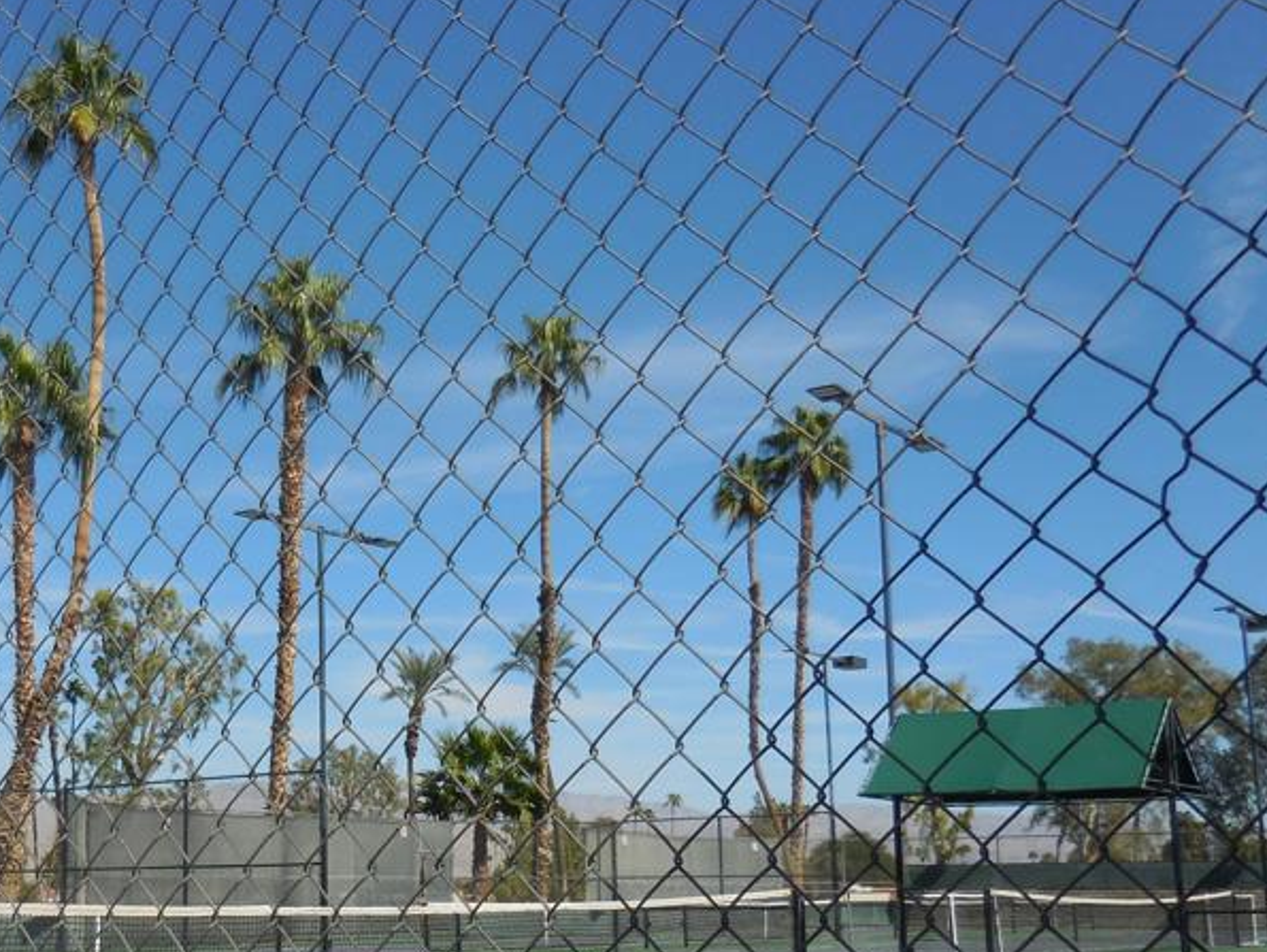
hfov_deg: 42.8
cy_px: 658
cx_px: 362
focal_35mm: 43
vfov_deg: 33.2
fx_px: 1575
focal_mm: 4.5
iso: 125
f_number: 3.3
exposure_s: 1/2000
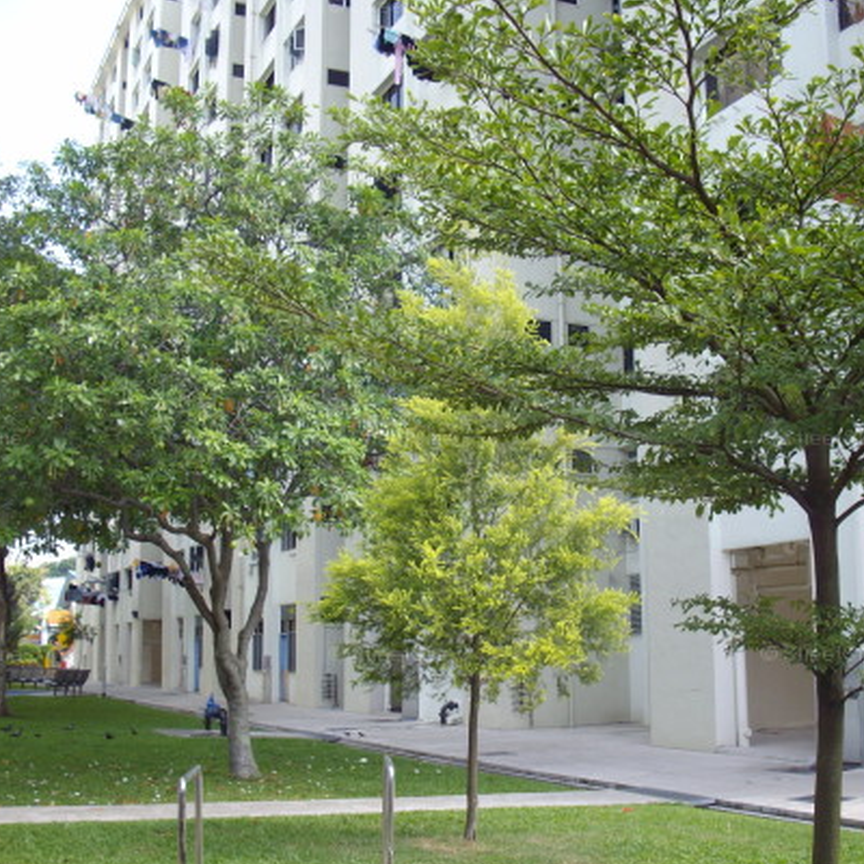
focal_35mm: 45
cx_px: 490
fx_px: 1271
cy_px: 441
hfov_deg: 37.5
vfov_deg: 37.6
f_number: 5.6
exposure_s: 1/50
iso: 80
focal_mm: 6.2
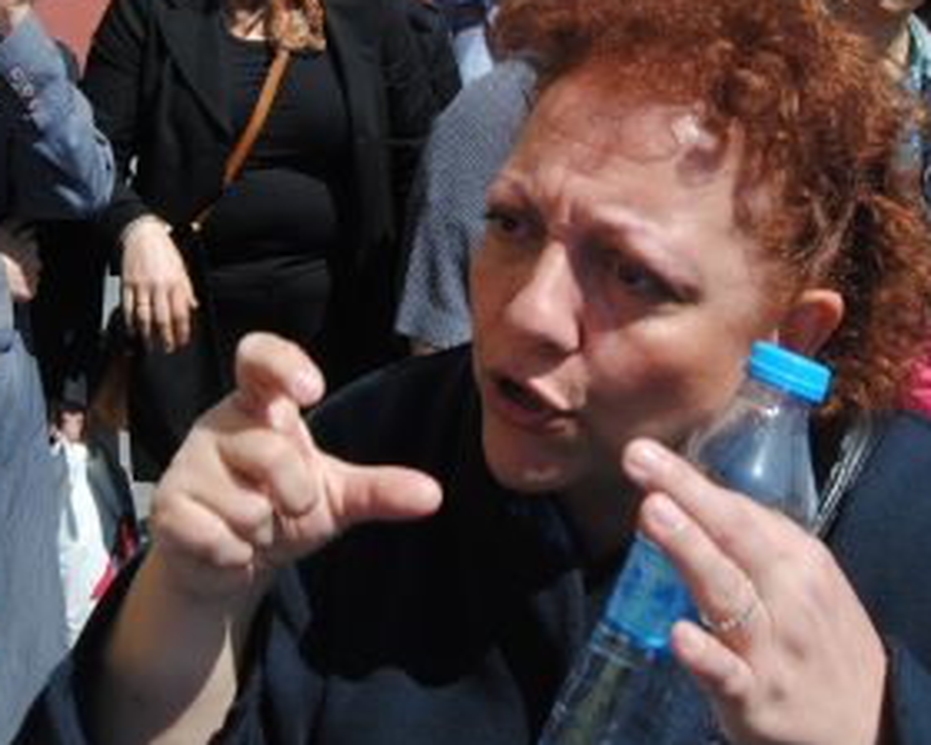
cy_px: 220
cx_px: 379
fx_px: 1598
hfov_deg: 32.4
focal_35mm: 58
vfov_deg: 26.0
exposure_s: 1/250
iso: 100
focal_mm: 18
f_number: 8
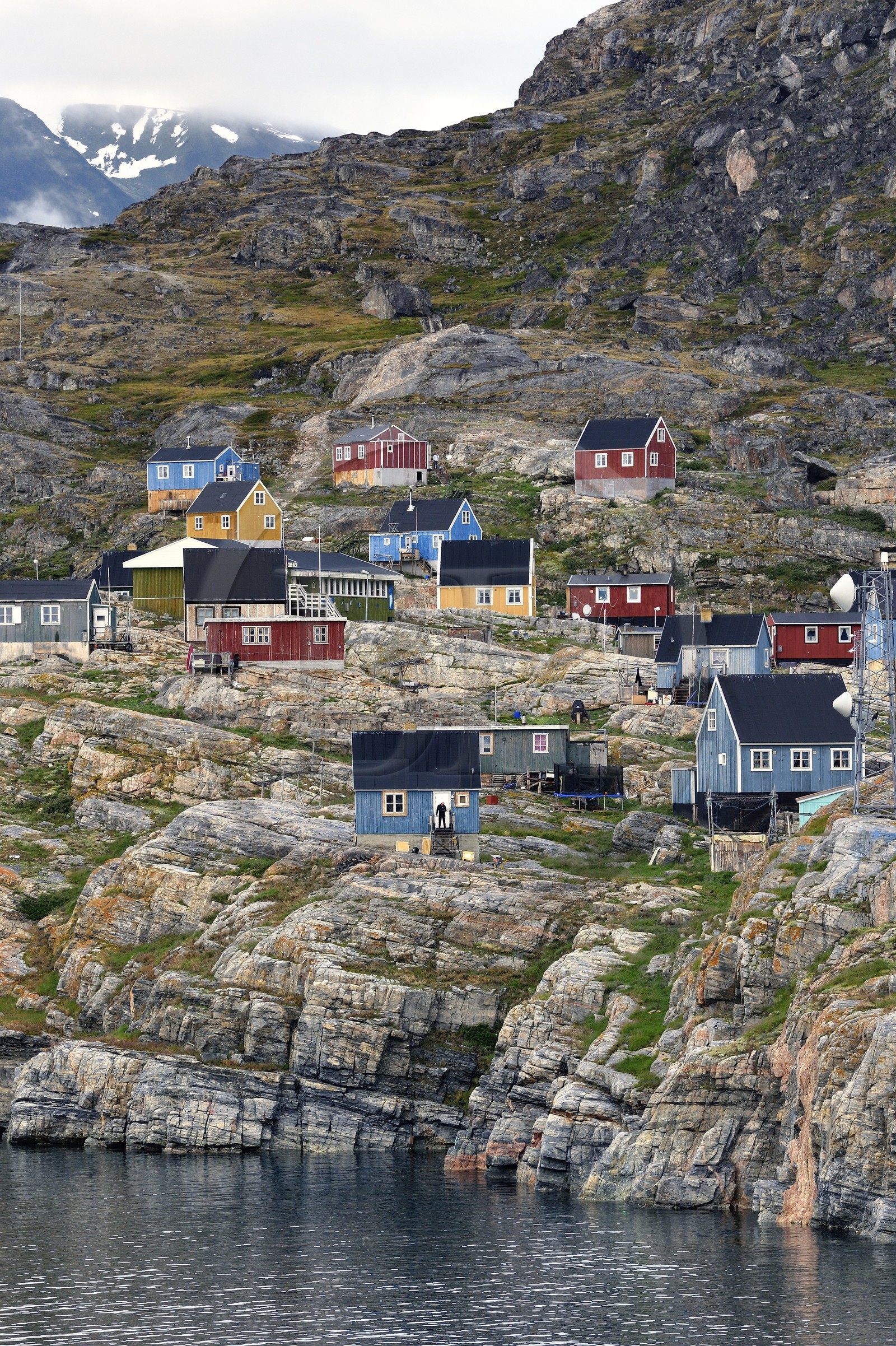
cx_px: 448
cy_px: 673
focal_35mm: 185
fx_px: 6912
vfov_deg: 11.1
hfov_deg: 7.4
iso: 800
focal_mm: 185
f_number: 7.1
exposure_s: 1/250
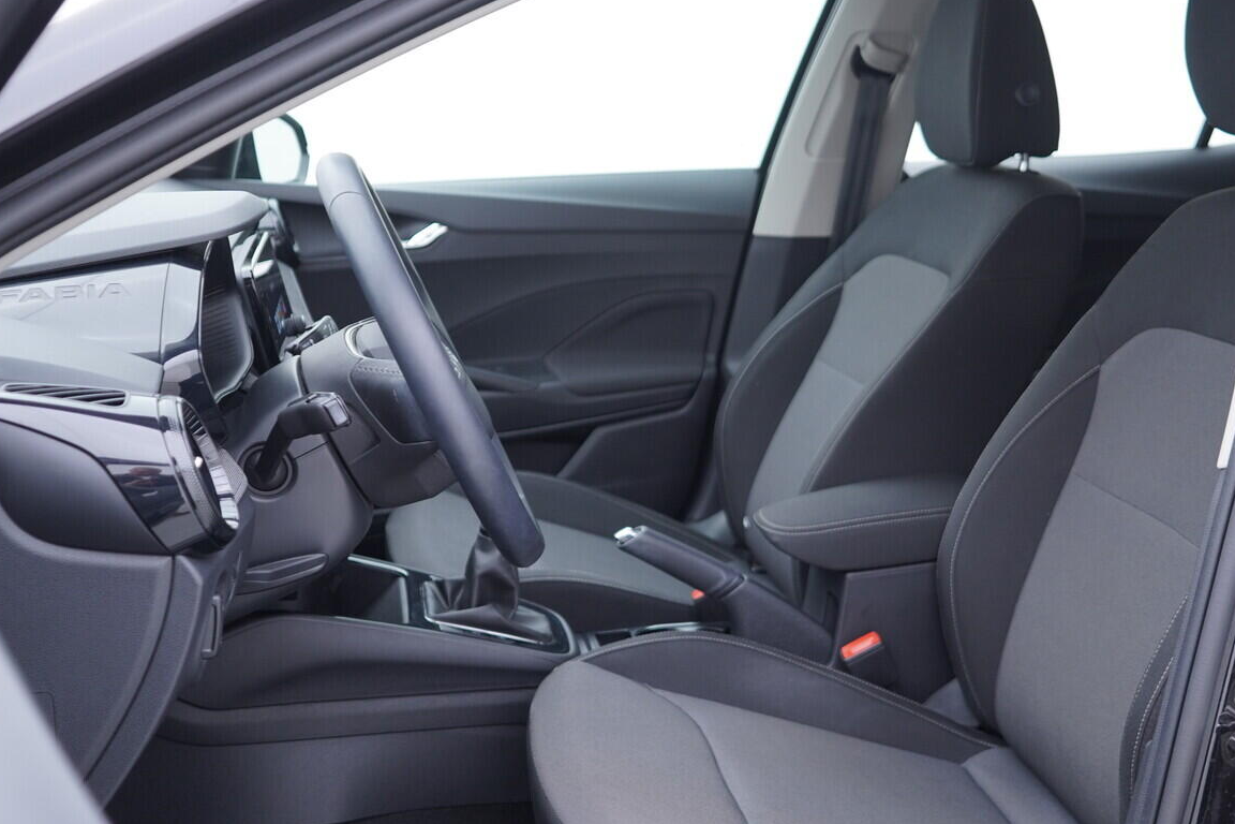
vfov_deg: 29.8
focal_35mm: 45
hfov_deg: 43.5
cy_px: 458
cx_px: 706
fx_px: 1544
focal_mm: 24
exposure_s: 1/40
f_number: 2.8
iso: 200
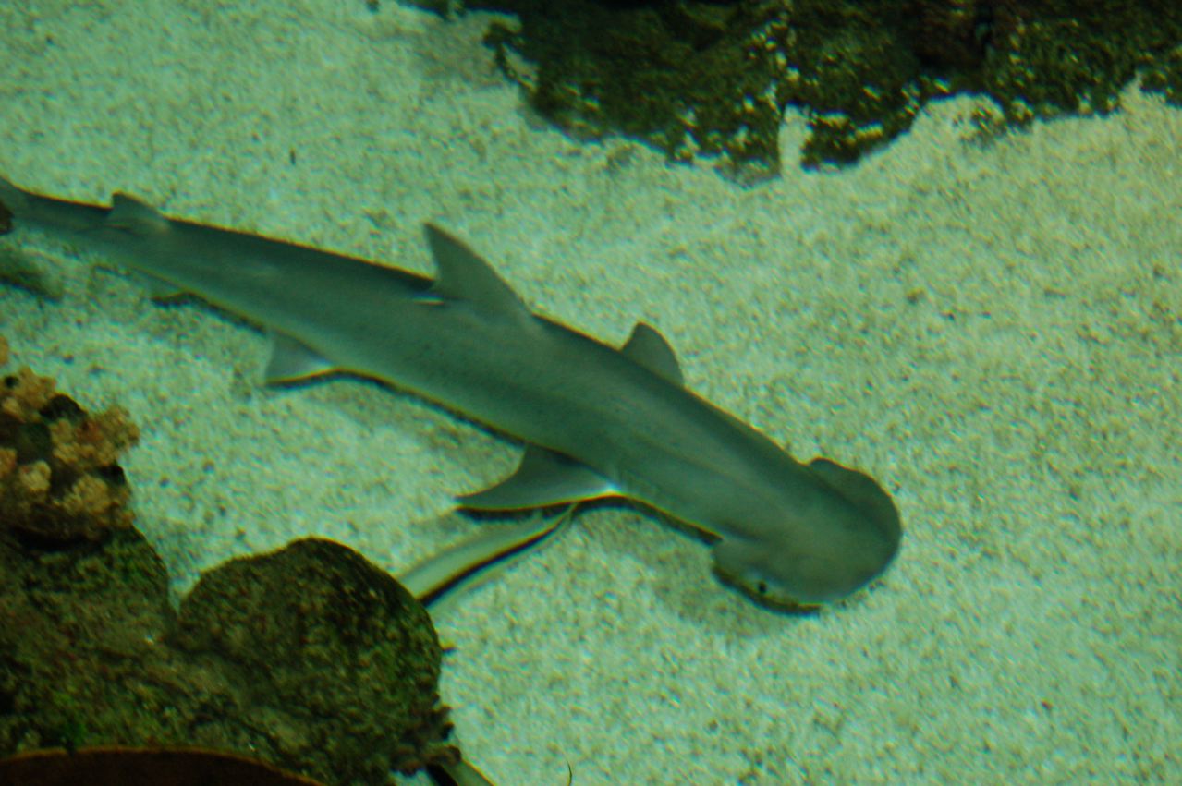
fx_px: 2707
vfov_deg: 16.5
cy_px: 393
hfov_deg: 24.6
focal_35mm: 82
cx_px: 591
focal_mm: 55
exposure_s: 1/40
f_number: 5.6
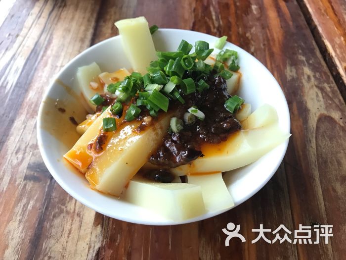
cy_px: 130
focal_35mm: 28
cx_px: 173
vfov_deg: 49.7
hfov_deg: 63.4
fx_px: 280
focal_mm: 3.99
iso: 32
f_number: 1.8
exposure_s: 1/33
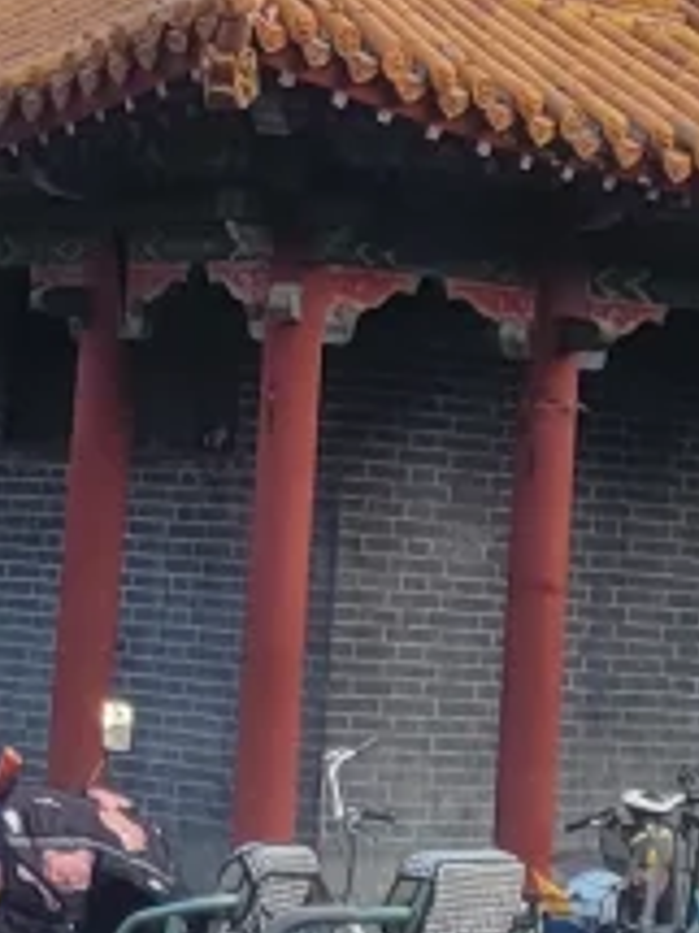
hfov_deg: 8.5
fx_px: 4689
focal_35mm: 174
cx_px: 343
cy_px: 87
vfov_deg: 11.3
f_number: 1.8
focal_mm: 5.4
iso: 40
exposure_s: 1/438
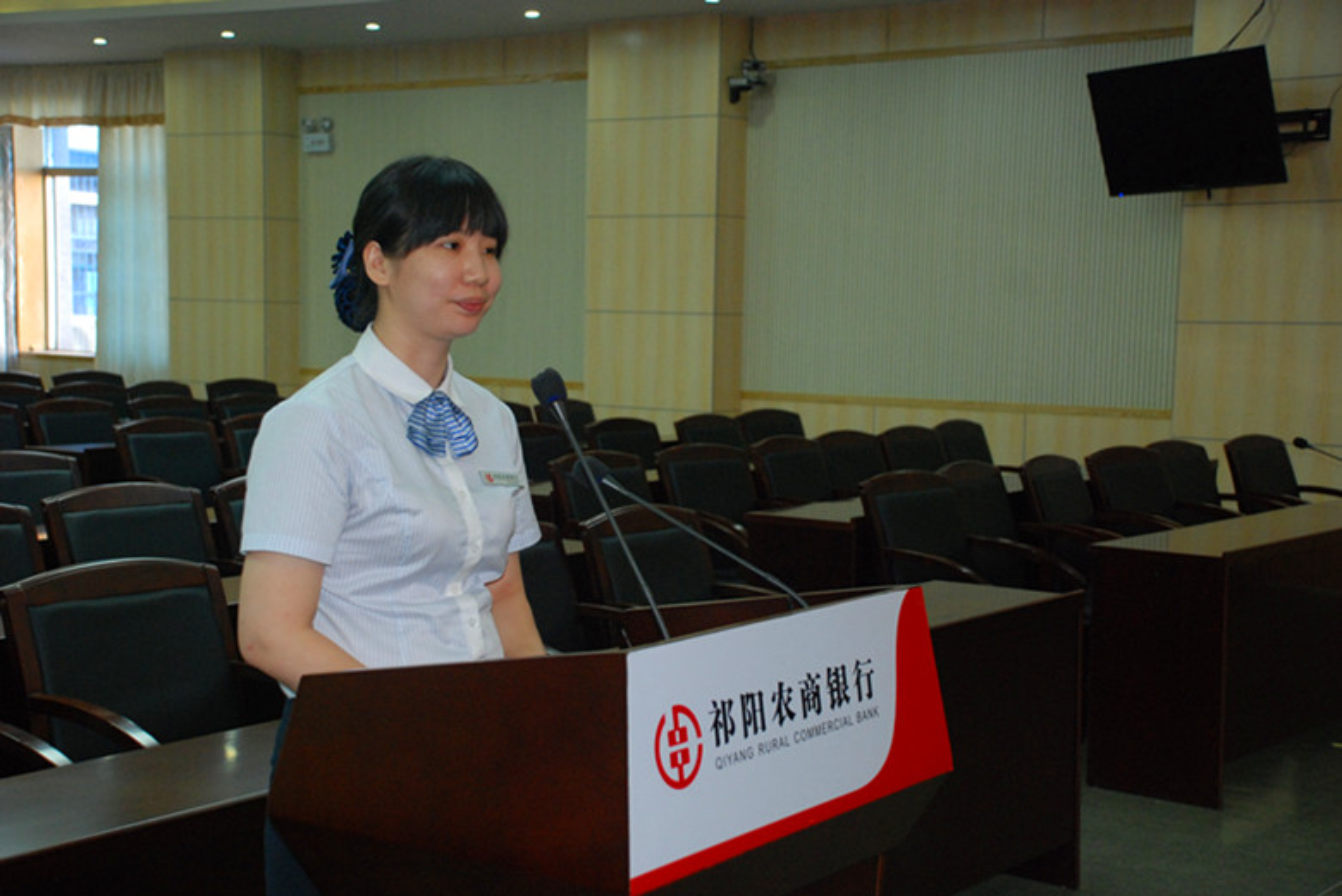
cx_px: 671
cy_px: 448
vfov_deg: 25.8
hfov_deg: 37.8
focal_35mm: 52
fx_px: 1958
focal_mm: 35
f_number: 5
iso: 800
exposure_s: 1/60
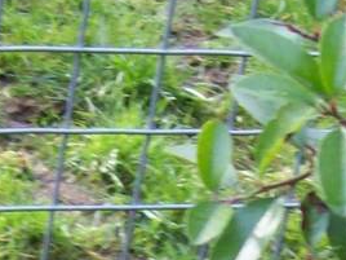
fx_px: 2149
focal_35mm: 215
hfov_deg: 9.2
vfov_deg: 6.8
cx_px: 74
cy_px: 459
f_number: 2.7
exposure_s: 1/84.9
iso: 80
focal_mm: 6
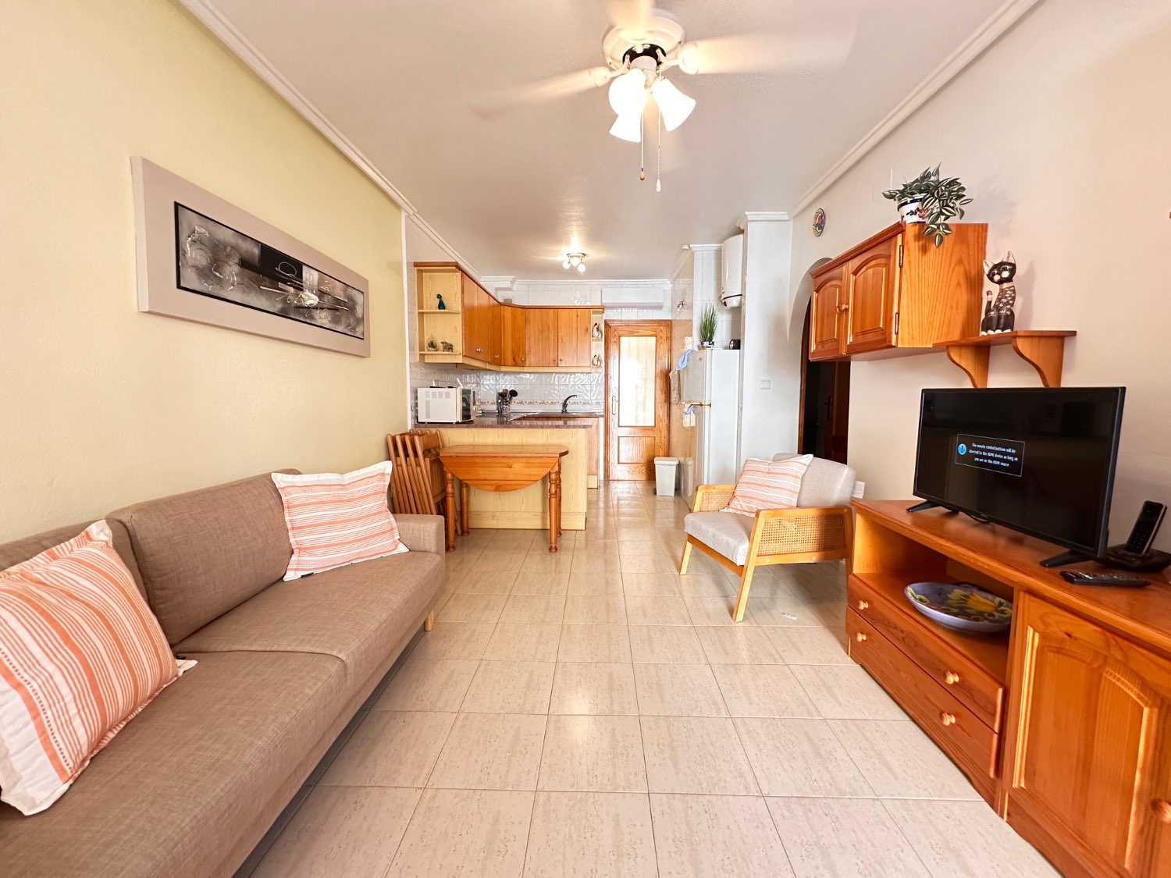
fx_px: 474
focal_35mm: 14
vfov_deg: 85.7
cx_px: 586
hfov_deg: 102.1
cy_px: 439
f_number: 2.2
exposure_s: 1/50
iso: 400
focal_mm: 2.22
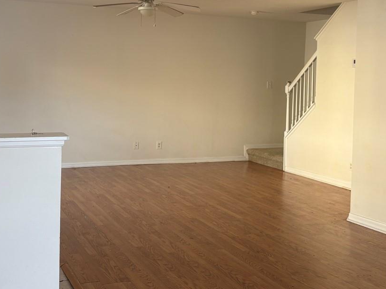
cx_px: 206
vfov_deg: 28.4
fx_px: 569
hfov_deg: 37.5
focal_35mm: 51
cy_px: 94
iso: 50
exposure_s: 1/121
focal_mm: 5.96
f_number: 1.6
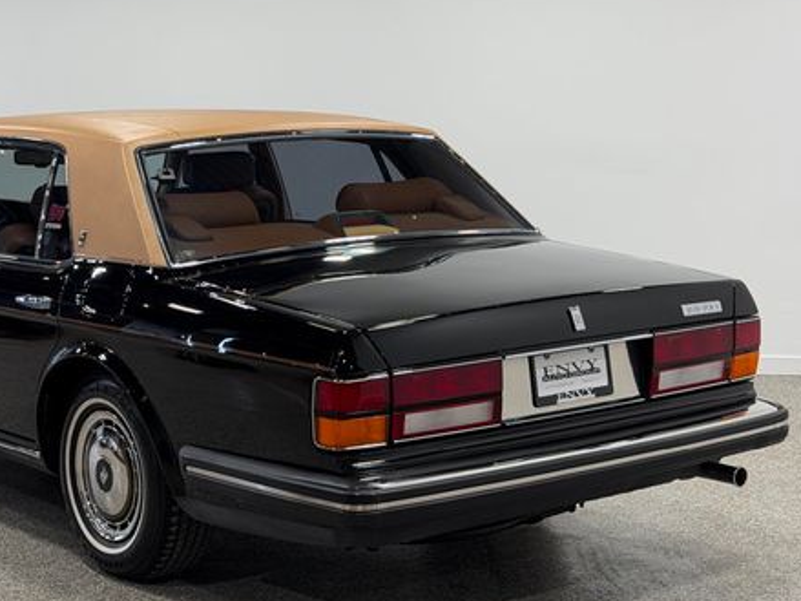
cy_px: 294
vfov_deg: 21.0
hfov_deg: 27.6
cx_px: 254
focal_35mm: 70
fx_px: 1619
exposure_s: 1/214
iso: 50
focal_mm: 6.76
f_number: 1.78
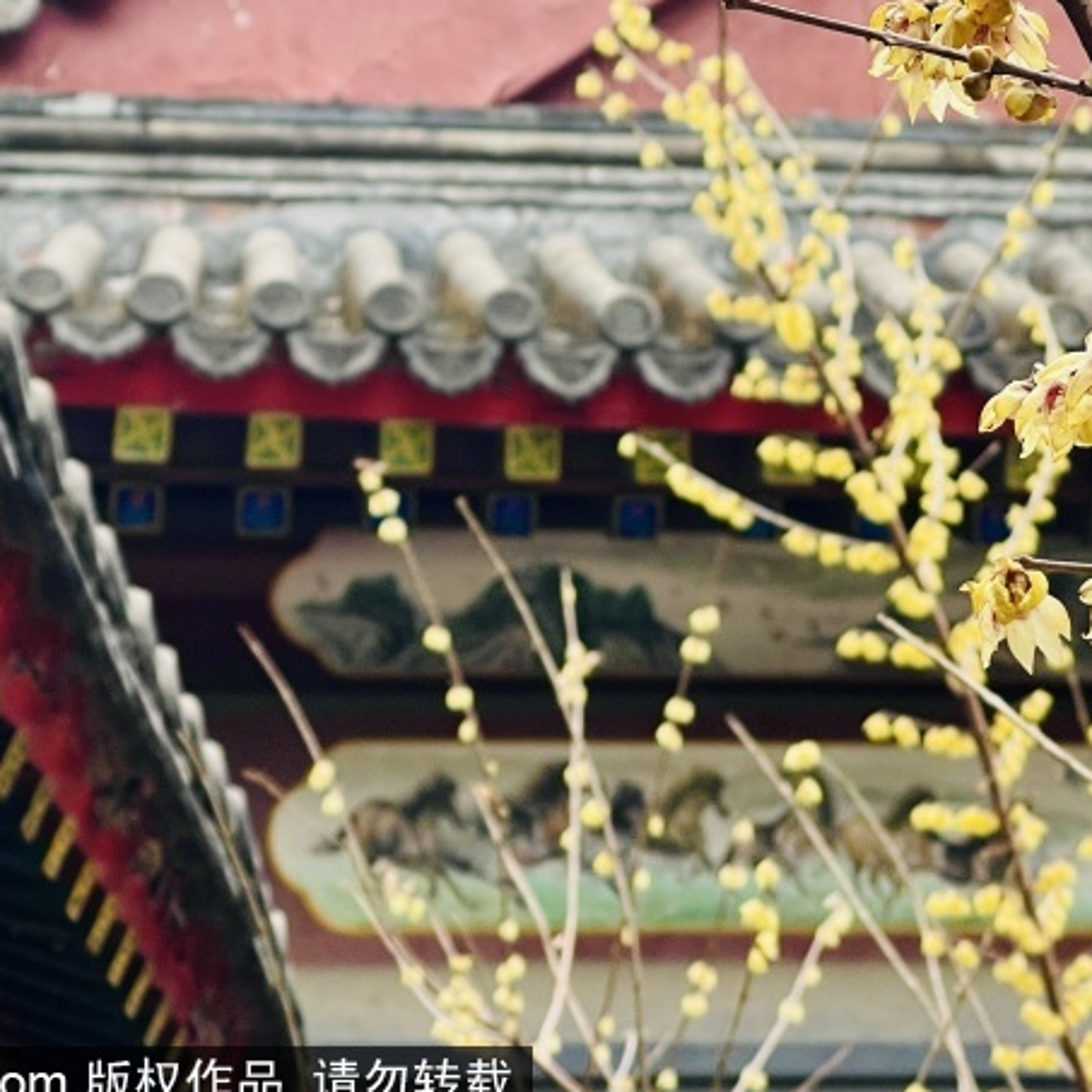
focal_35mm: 128
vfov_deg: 13.6
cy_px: 193
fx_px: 4568
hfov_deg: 13.5
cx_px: 957
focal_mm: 7.5
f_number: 2.2
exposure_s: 1/235
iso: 20
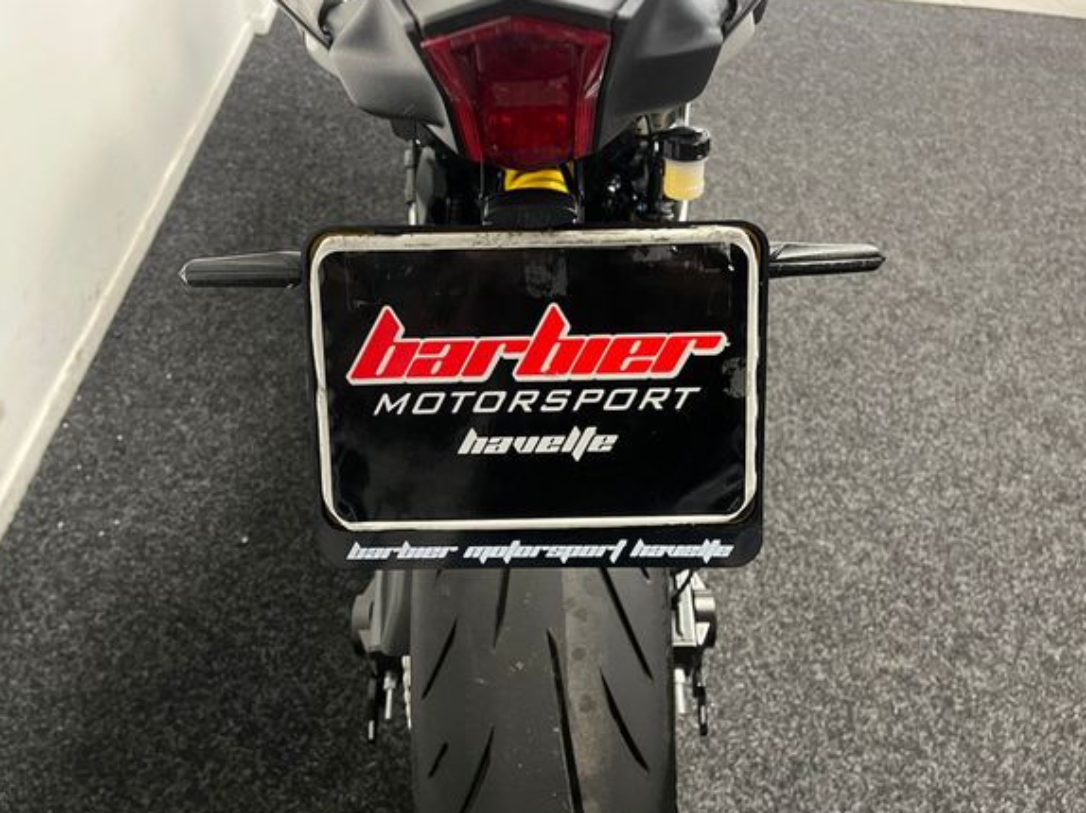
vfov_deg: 48.2
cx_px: 556
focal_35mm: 29
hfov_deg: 61.7
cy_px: 386
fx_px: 909
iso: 400
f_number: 1.6
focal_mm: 5.1
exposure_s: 1/33
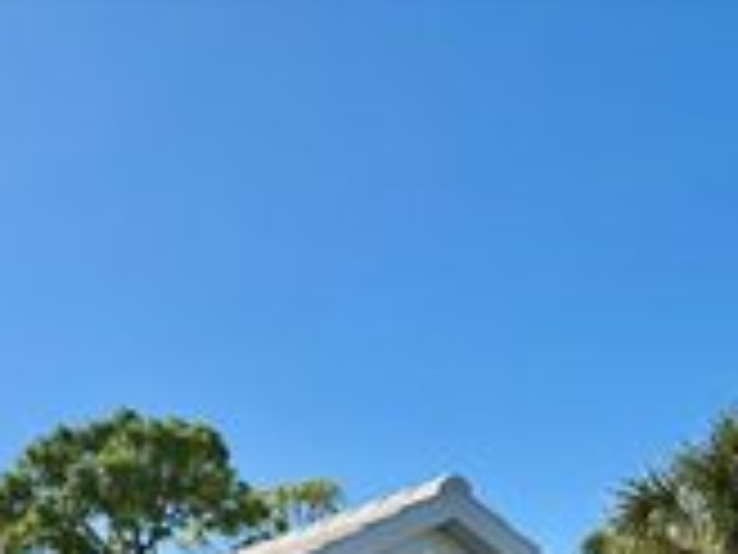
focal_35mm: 73
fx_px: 1556
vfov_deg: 18.1
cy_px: 817
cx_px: 140
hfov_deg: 26.2
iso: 80
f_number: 1.78
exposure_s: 1/4975
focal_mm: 6.76
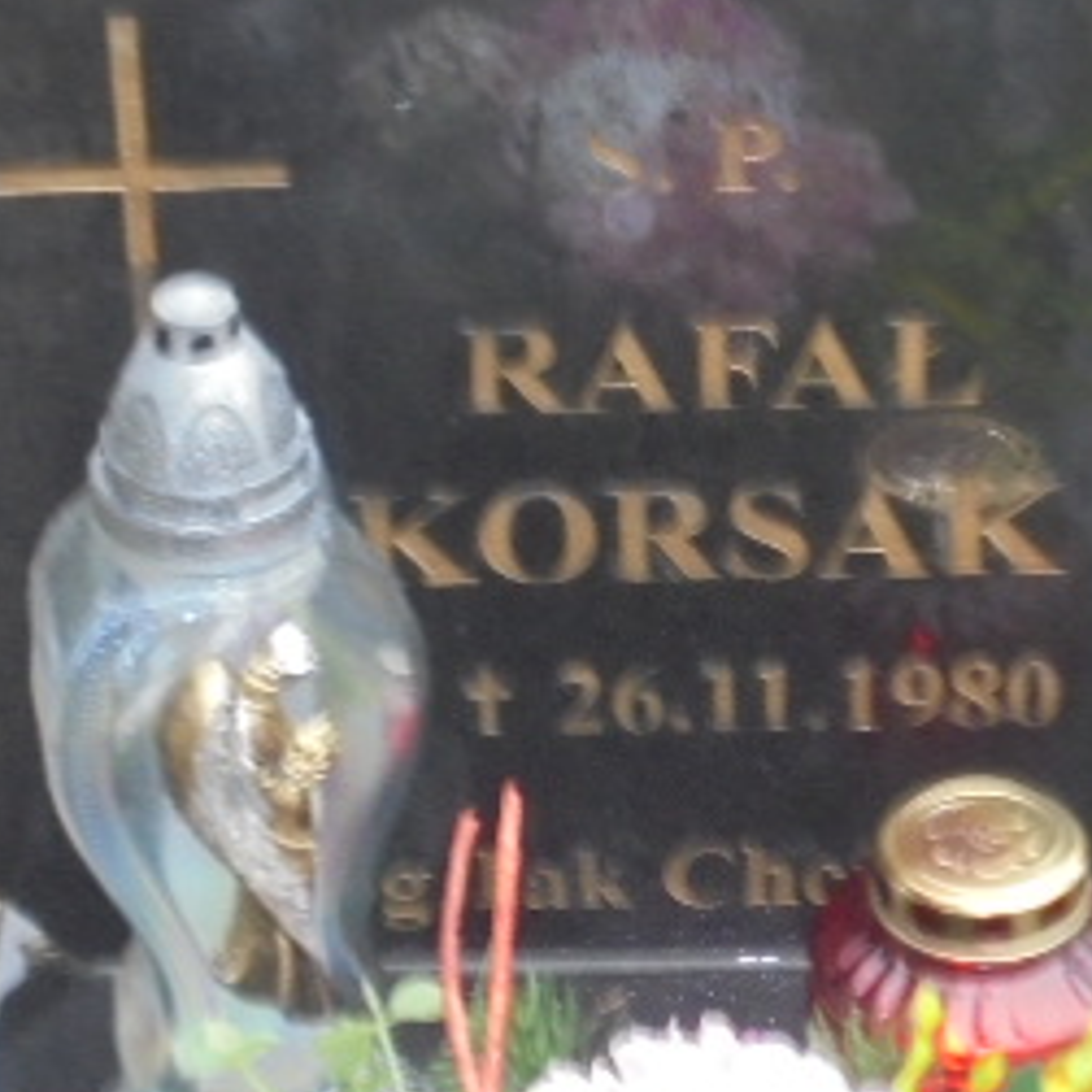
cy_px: 635
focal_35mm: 144
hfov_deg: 12.1
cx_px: 661
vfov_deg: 12.1
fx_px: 5139
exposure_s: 1/15
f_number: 5.6
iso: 400
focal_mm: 11.5
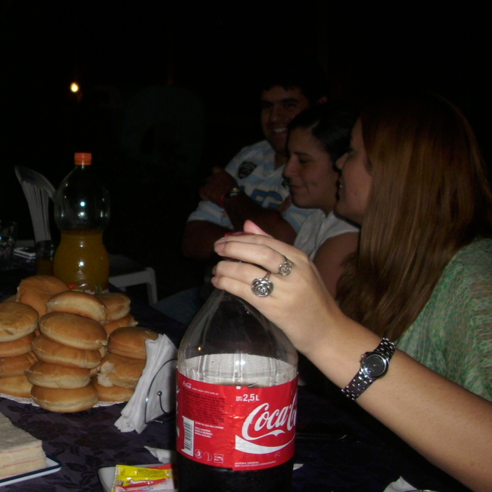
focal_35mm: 59
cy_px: 199
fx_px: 949
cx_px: 60
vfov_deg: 29.0
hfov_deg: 28.1
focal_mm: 6.2
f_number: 2.8
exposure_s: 1/30
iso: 50
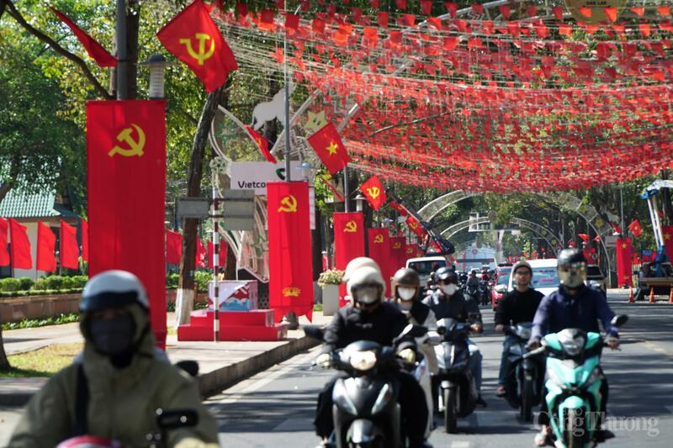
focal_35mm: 156
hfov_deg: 13.2
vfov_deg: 8.8
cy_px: 224
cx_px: 336
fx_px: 2916
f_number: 8
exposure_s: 1/320
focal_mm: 104
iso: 200
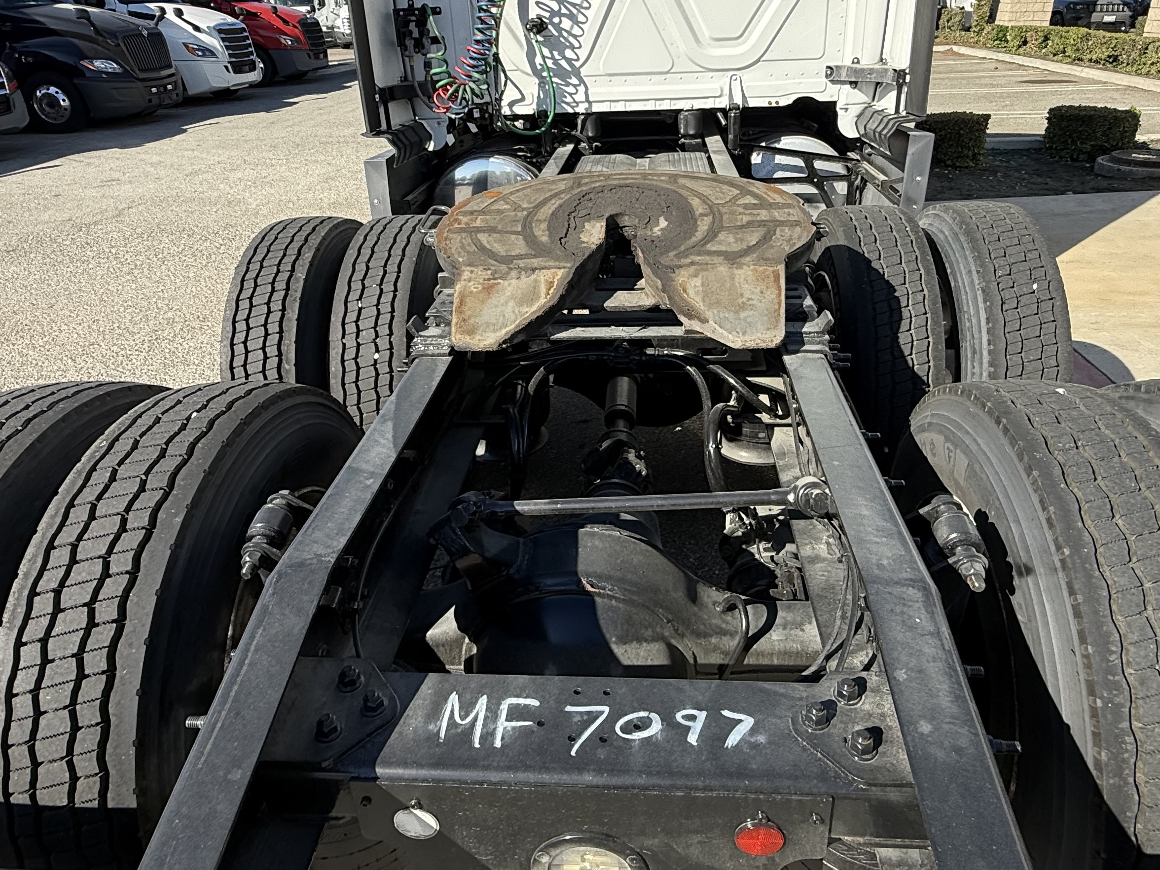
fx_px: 804
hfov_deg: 71.6
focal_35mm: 24
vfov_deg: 56.5
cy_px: 359
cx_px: 602
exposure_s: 1/1068
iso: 64
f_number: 2.2
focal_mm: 2.22
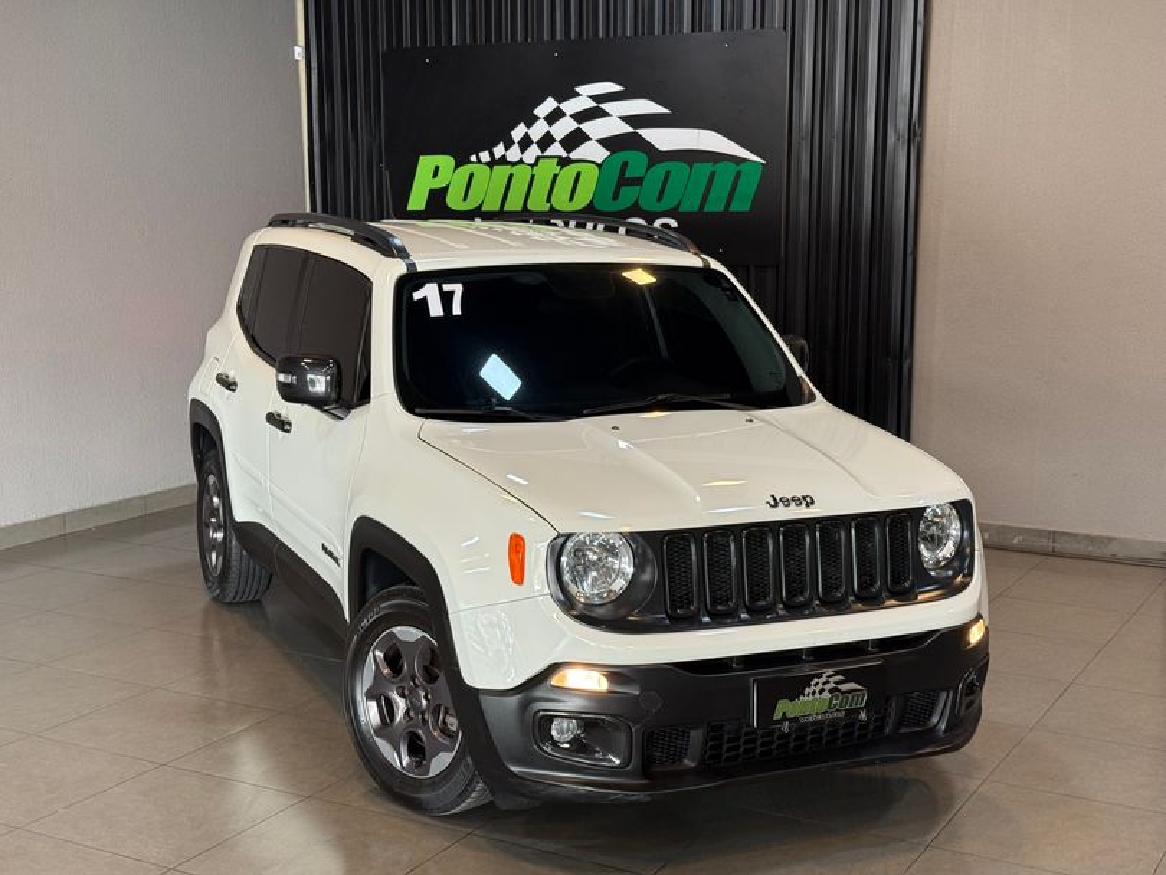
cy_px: 438
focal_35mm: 48
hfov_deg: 39.6
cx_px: 583
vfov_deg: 30.3
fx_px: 1617
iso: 100
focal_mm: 6.76
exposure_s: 1/60
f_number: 1.78
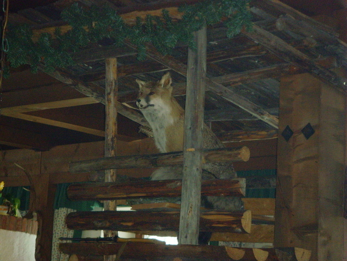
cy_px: 130
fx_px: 1173
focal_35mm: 117
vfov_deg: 12.7
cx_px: 174
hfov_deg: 16.8
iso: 400
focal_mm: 19.8
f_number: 4.5
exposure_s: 1/60
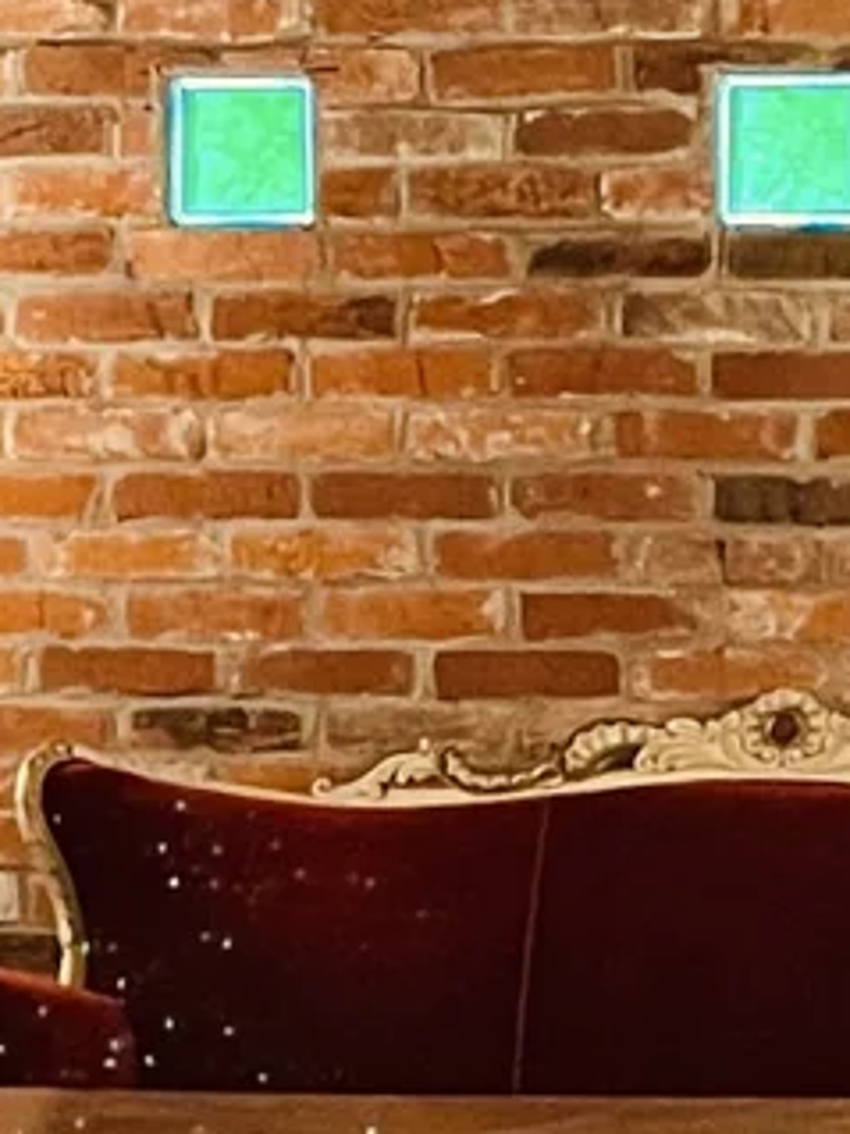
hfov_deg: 8.4
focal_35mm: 174
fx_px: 5701
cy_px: 725
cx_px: 985
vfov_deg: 11.4
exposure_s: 1/25
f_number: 1.6
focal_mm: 4.2
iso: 640
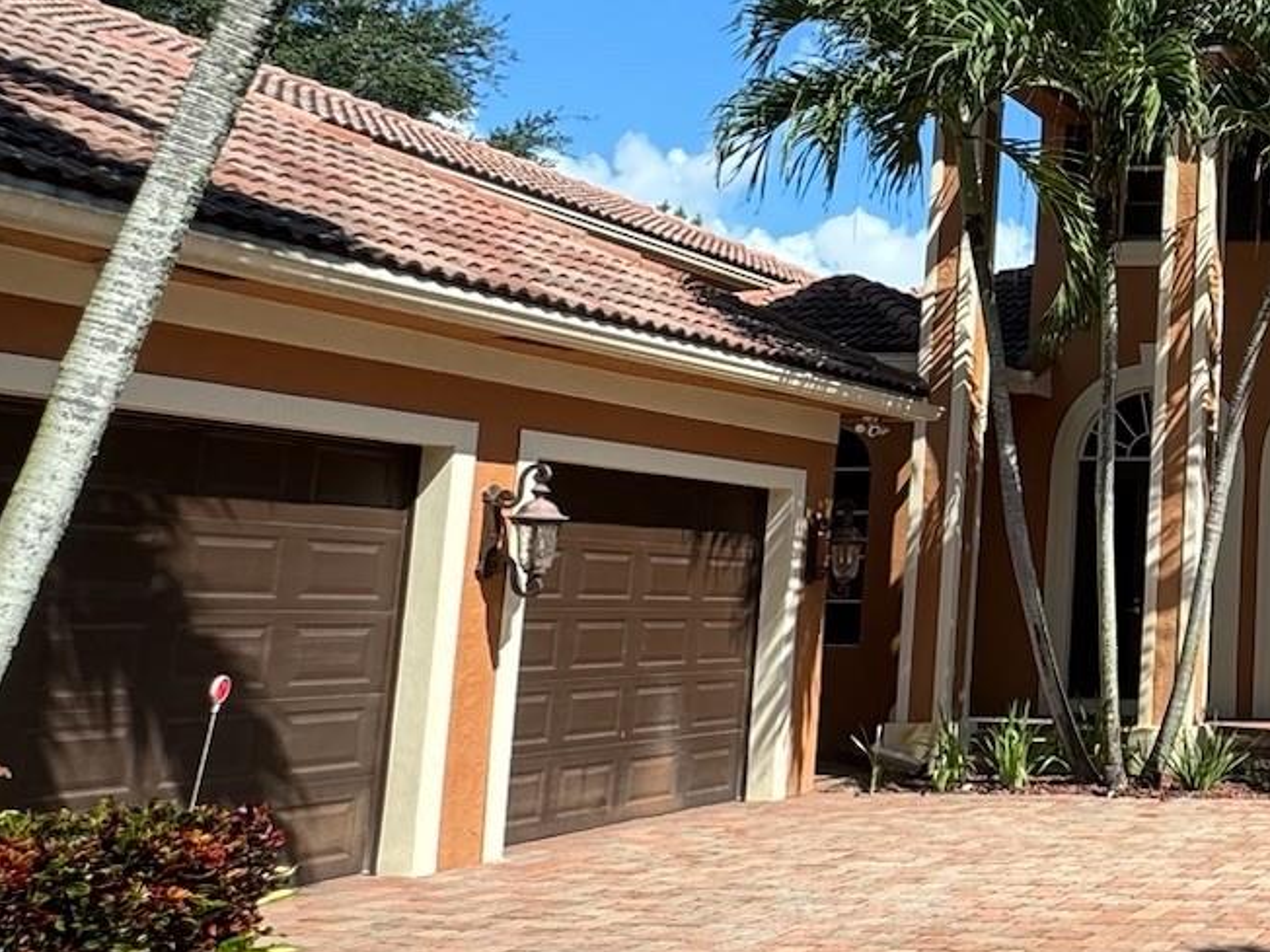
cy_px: 401
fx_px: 1614
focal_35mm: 44
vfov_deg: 32.8
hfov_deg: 32.9
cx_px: 1617
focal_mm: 2.22
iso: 40
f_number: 2.2
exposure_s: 1/968
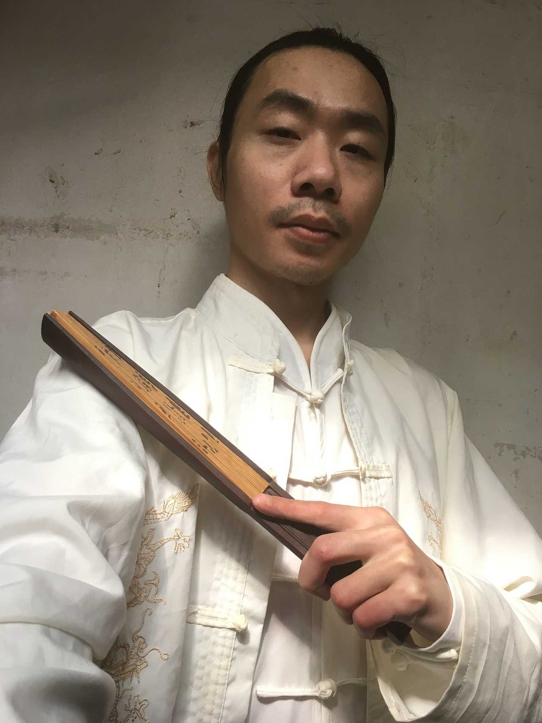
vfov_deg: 61.7
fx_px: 605
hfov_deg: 48.2
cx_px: 271
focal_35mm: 29
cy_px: 362
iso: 32
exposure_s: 1/33
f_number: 2.2
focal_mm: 4.15
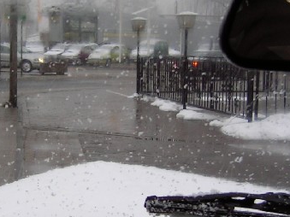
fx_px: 712
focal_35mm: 85
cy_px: 146
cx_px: 92
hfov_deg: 22.9
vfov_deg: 17.3
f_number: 2.8
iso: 61
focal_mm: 5.6
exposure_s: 1/50.9
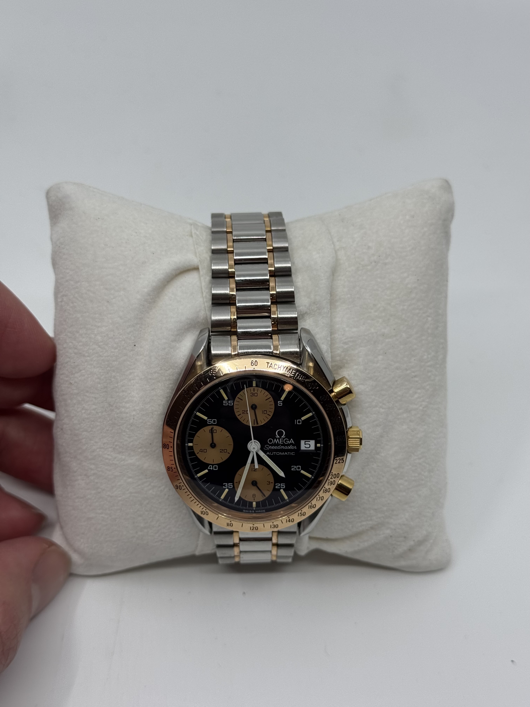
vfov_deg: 39.7
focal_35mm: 48
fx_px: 980
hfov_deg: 30.3
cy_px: 354
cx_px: 265
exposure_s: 1/439
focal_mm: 6.76
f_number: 1.78
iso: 64
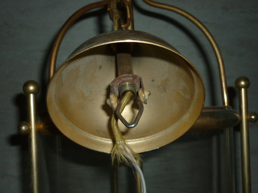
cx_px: 129
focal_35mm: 45
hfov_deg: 42.1
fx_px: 335
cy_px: 96
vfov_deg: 32.2
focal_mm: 5.5
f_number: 2.8
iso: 100
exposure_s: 1/30
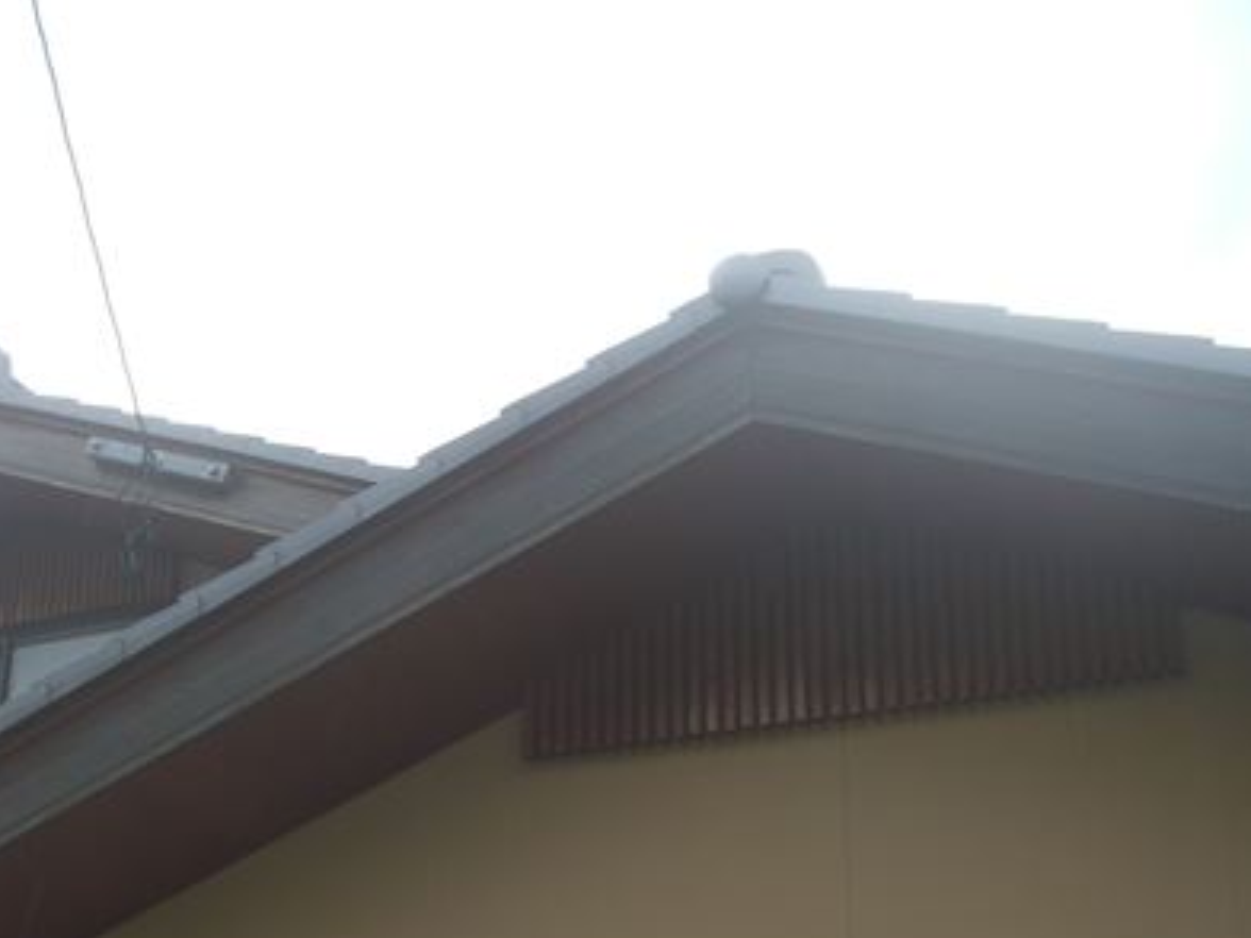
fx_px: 2241
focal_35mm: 62
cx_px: 428
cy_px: 680
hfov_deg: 31.0
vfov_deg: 23.5
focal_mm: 7.9
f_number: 2.8
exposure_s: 1/100
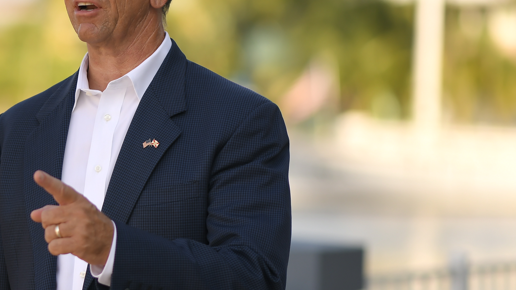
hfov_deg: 6.8
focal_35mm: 316
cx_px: -131
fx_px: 4323
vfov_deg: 3.8
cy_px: 188
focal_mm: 105
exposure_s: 1/2500
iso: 64
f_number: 1.8
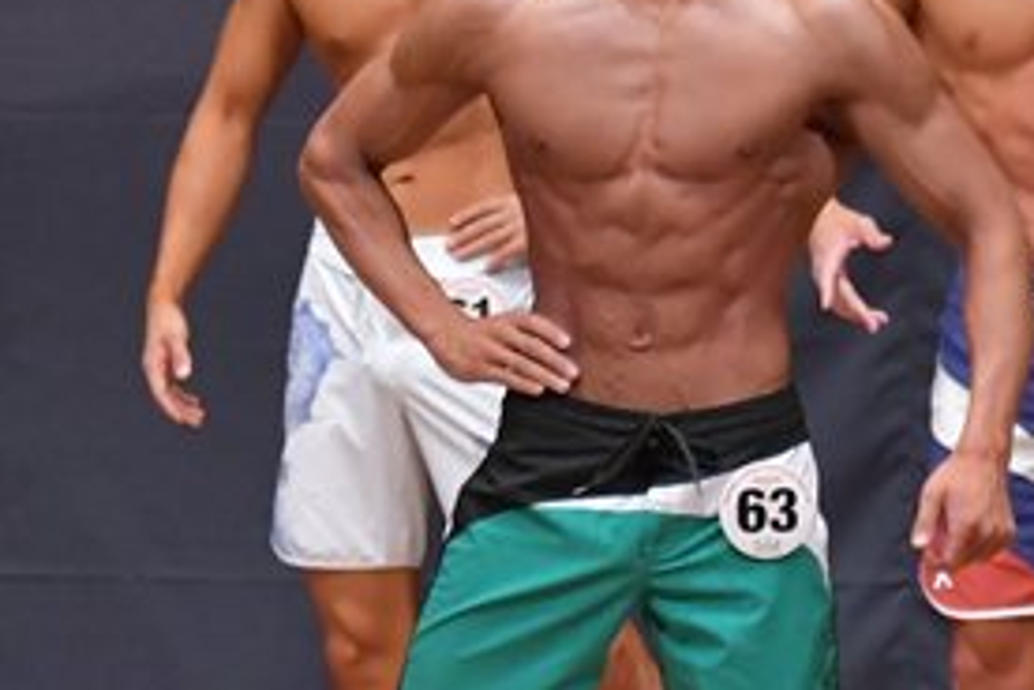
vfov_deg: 1.7
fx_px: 22976
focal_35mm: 800
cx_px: 13
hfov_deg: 2.6
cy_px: 491
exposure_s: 1/400
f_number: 5.6
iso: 6400
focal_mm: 190
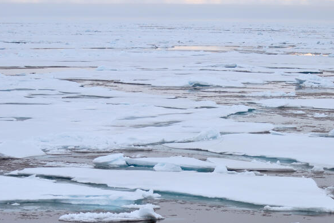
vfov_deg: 7.4
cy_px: 193
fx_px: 1707
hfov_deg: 11.2
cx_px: 168
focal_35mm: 184
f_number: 4.5
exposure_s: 1/320
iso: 200
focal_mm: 80
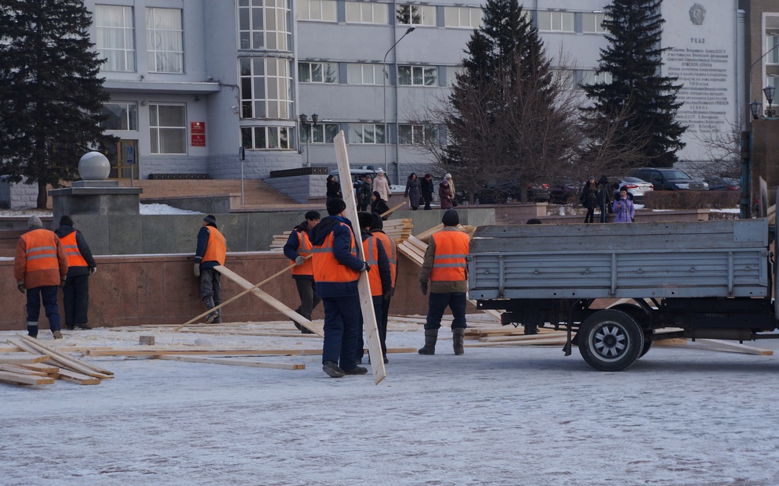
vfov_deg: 15.4
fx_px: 1794
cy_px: 259
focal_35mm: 85
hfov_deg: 24.5
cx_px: 389
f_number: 8
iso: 200
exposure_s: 1/250
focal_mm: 55
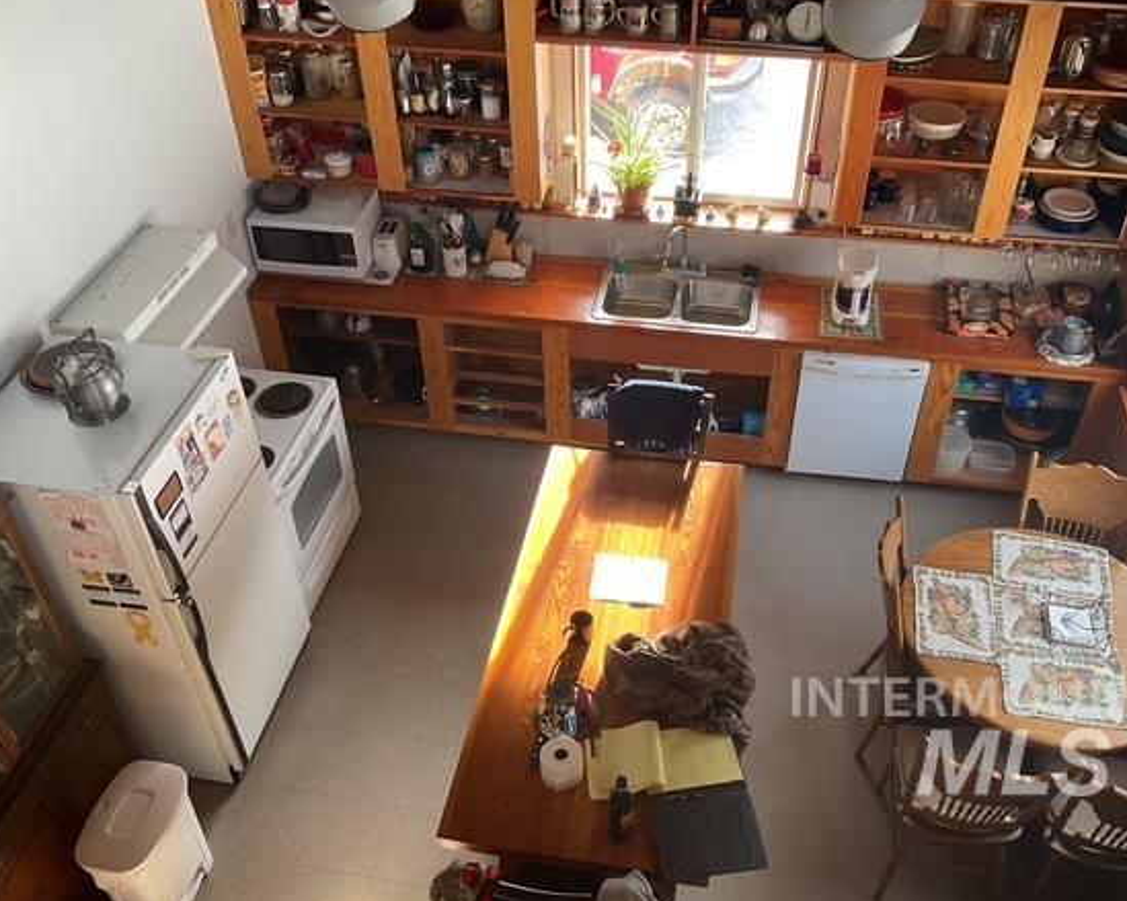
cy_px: 419
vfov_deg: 44.5
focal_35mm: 33
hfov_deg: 54.2
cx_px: 608
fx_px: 1101
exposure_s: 1/60
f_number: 1.8
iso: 50
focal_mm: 3
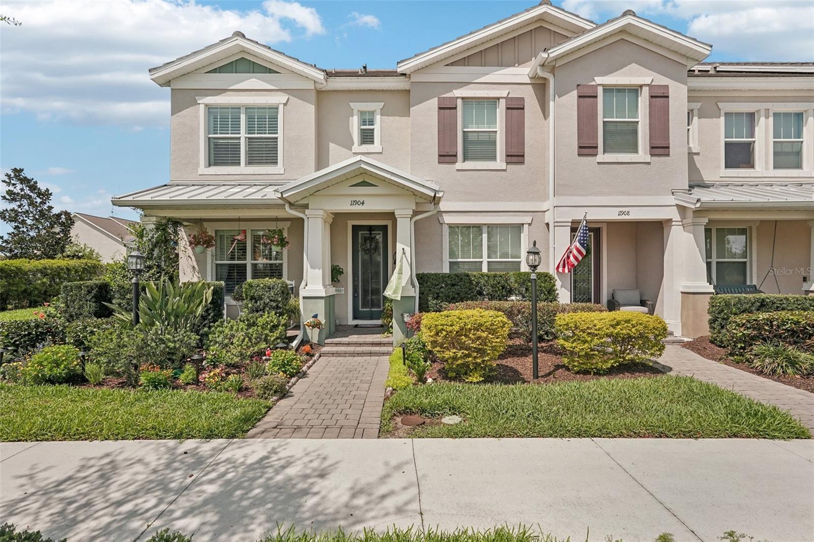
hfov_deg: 96.7
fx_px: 362
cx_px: 407
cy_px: 271
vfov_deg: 73.7
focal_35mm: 16
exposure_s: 1/1000
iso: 400
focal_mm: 16
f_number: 8
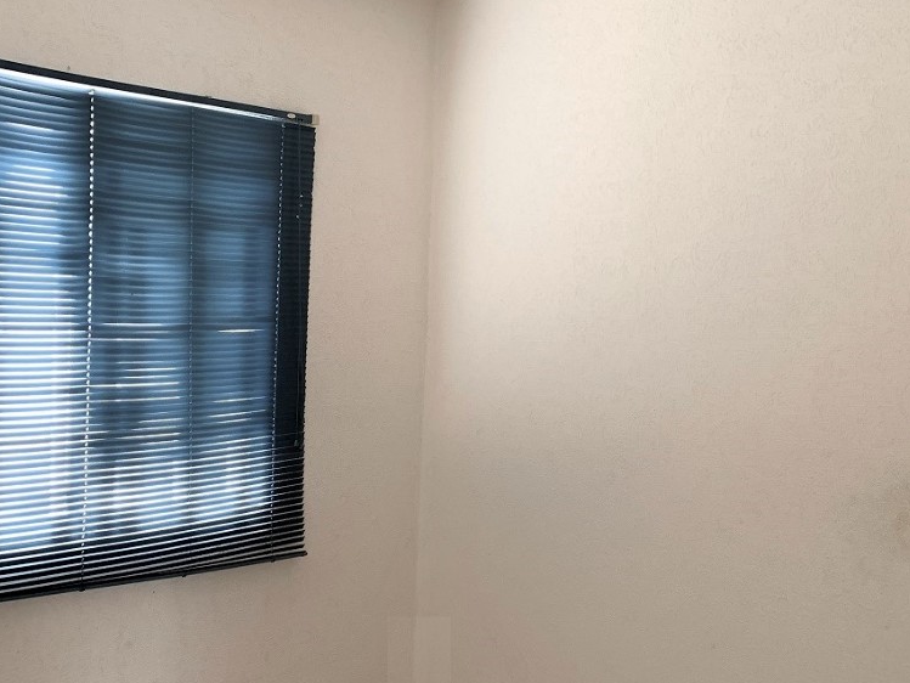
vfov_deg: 38.7
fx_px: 973
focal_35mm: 37
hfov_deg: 50.0
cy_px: 342
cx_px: 504
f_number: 1.8
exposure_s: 1/105
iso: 100
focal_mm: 4.25
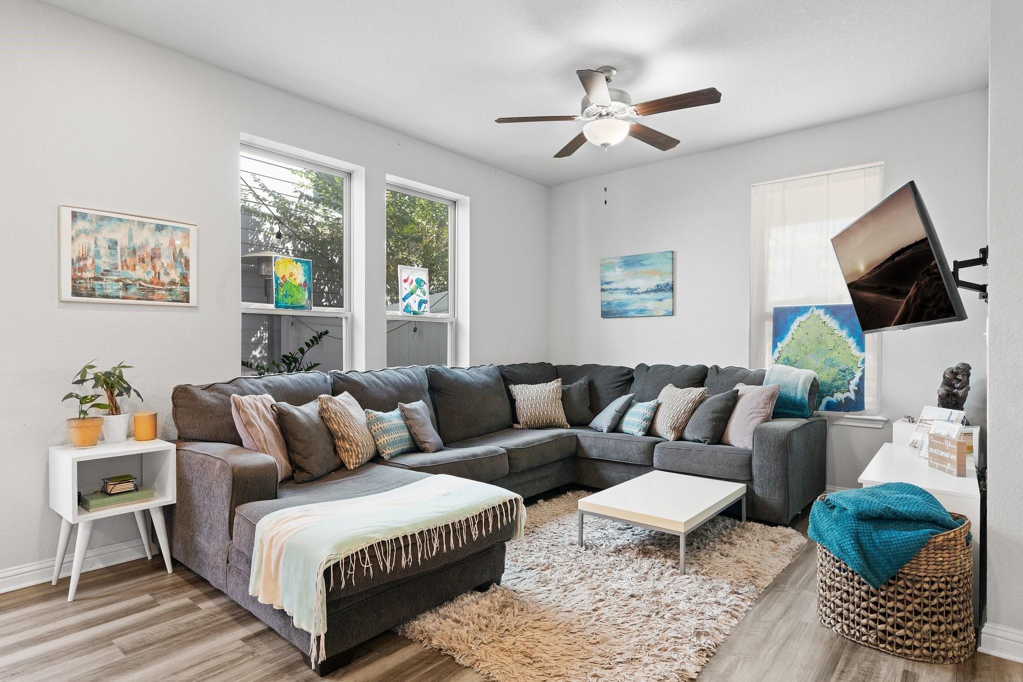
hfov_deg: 86.9
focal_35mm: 19
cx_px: 512
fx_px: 540
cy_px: 341
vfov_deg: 64.6
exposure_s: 1/13
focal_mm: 19
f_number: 8
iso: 2000
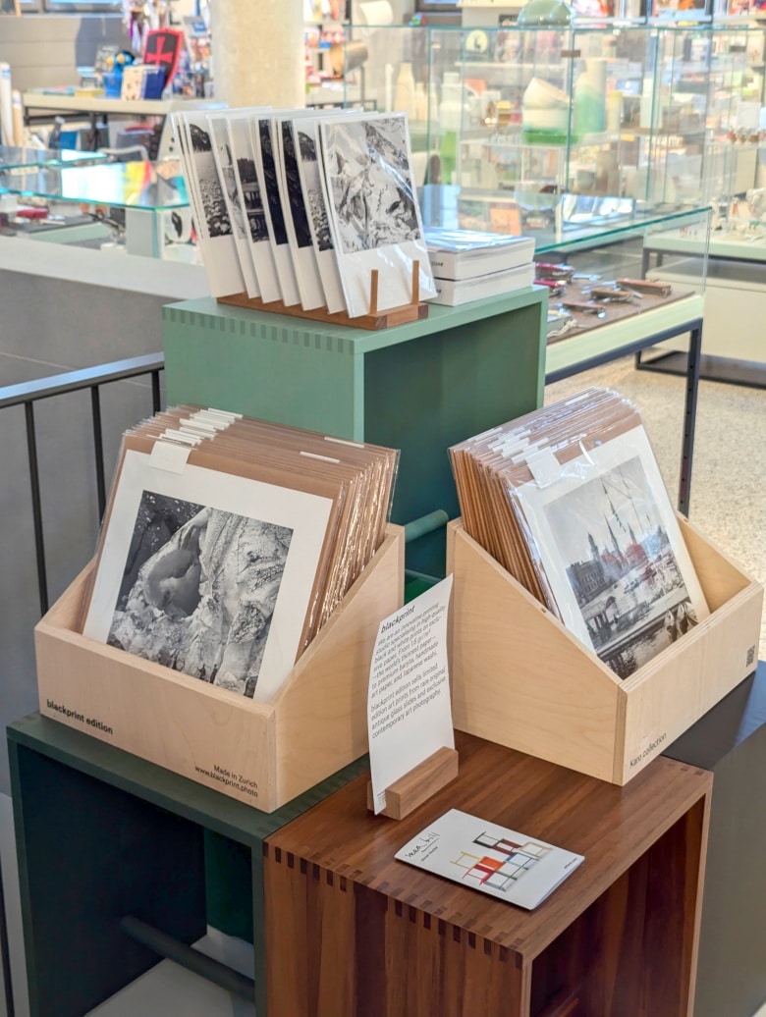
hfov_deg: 30.3
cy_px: 508
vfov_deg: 39.6
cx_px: 383
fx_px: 1413
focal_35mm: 48
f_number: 1.85
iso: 140
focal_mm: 6.81
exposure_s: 1/99.9
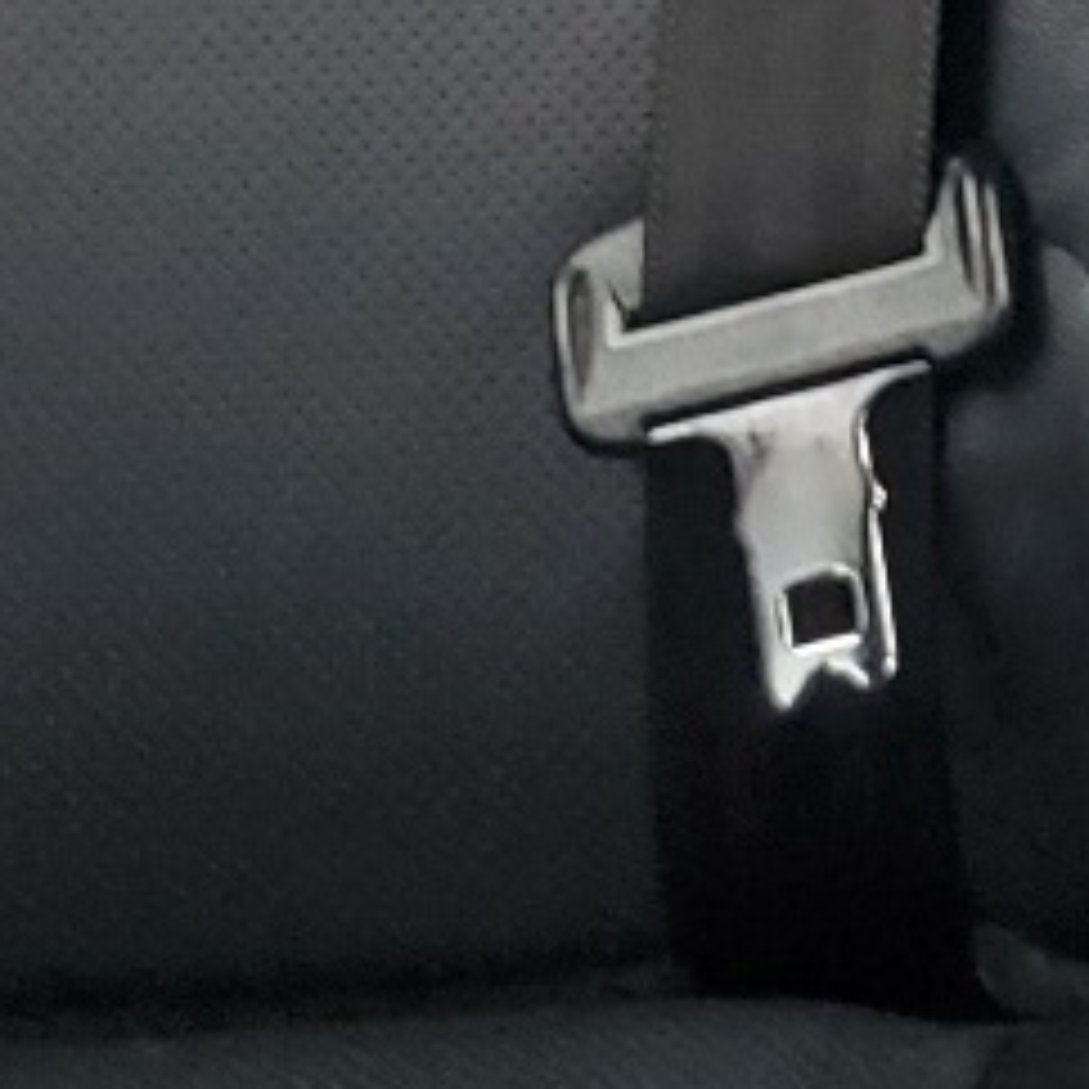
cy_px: -1382
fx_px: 5410
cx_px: 2254
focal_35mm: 152
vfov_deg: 10.2
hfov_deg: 10.5
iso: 66
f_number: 1.5
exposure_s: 1/60.2
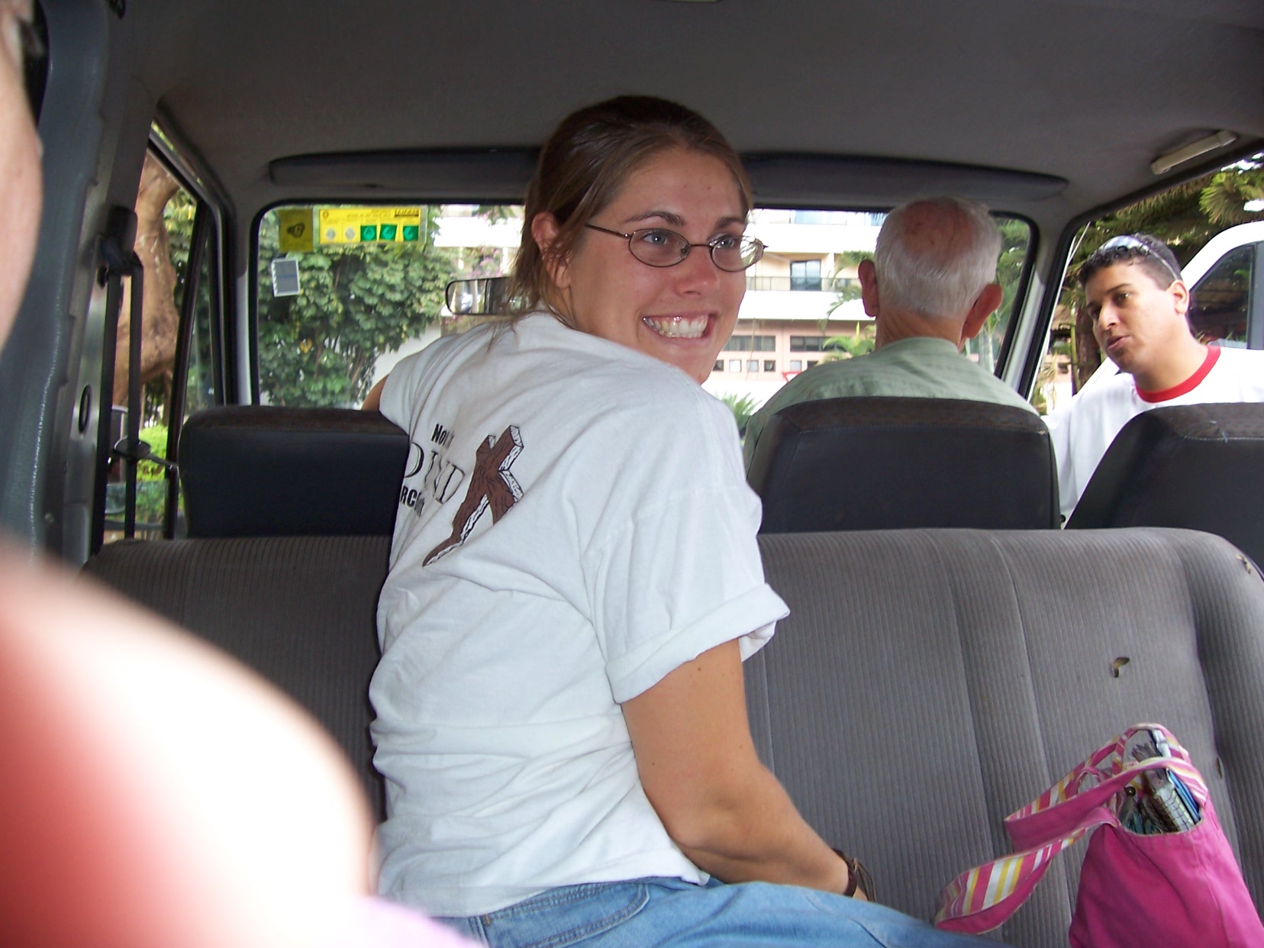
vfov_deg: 41.8
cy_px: 474
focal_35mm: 34
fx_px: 1242
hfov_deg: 54.0
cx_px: 632
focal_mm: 5.6
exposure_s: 1/60
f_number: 2.7
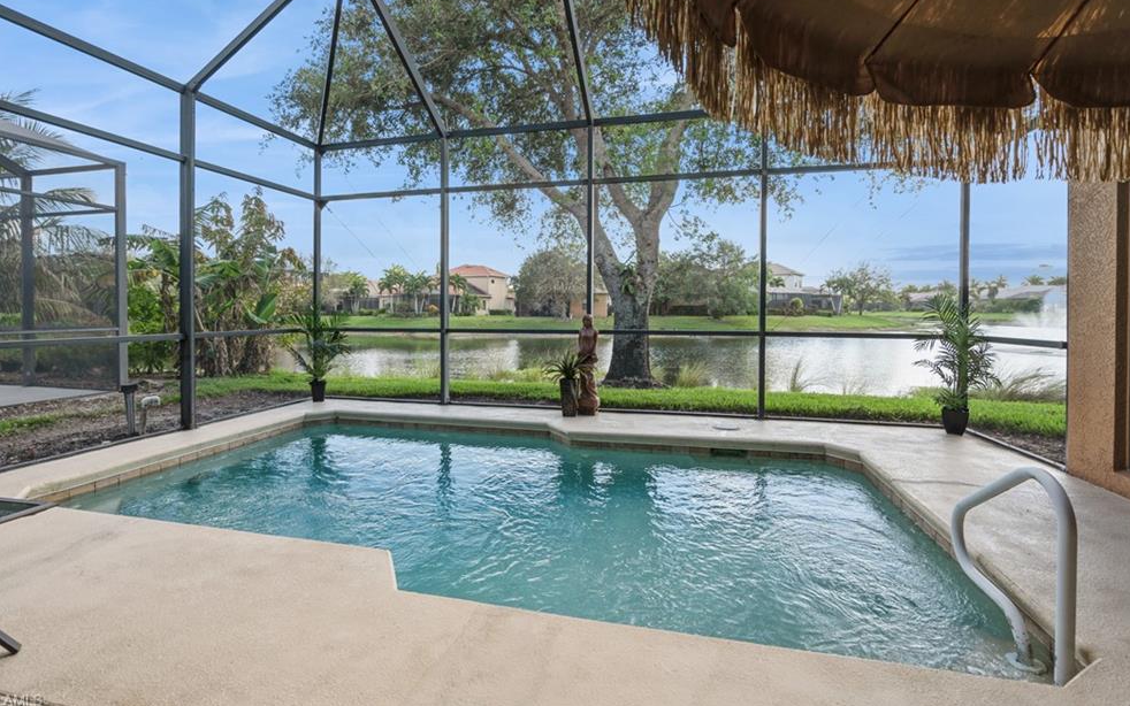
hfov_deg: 94.3
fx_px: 524
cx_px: 551
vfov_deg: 67.9
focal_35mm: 17
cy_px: 319
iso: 200
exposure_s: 1/125
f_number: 8
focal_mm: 16
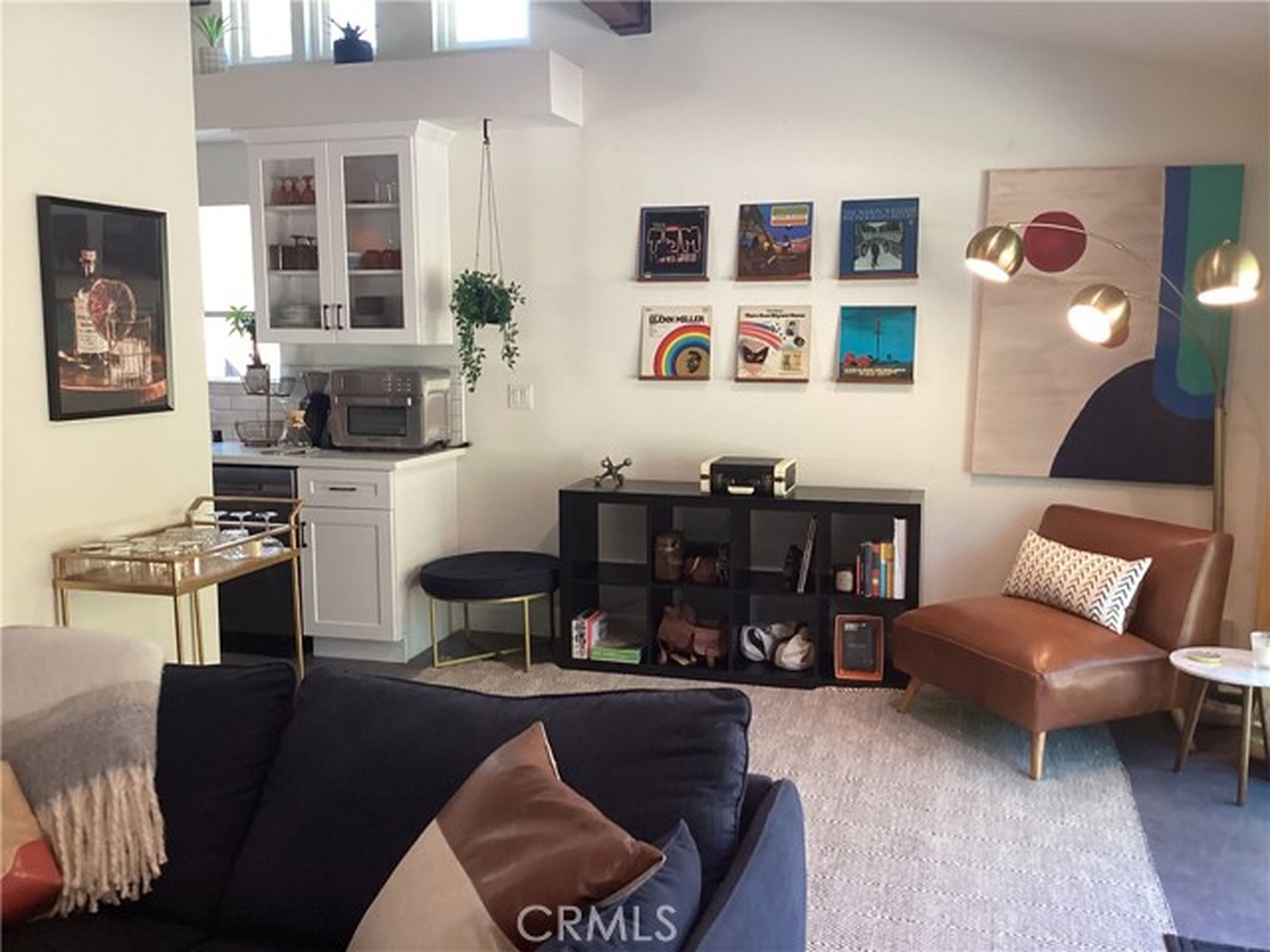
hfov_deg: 58.4
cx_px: 635
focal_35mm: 31
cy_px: 476
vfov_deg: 45.4
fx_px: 1137
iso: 160
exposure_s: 1/60
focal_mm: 3.3
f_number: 2.4
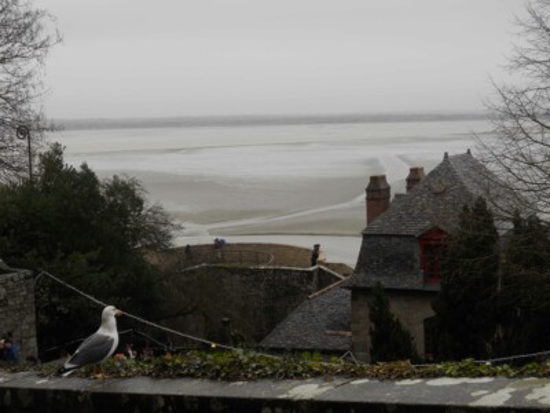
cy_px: 206
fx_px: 858
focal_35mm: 54
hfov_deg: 35.5
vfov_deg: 27.0
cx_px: 275
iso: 80
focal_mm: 9.8
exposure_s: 1/100
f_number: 4.8
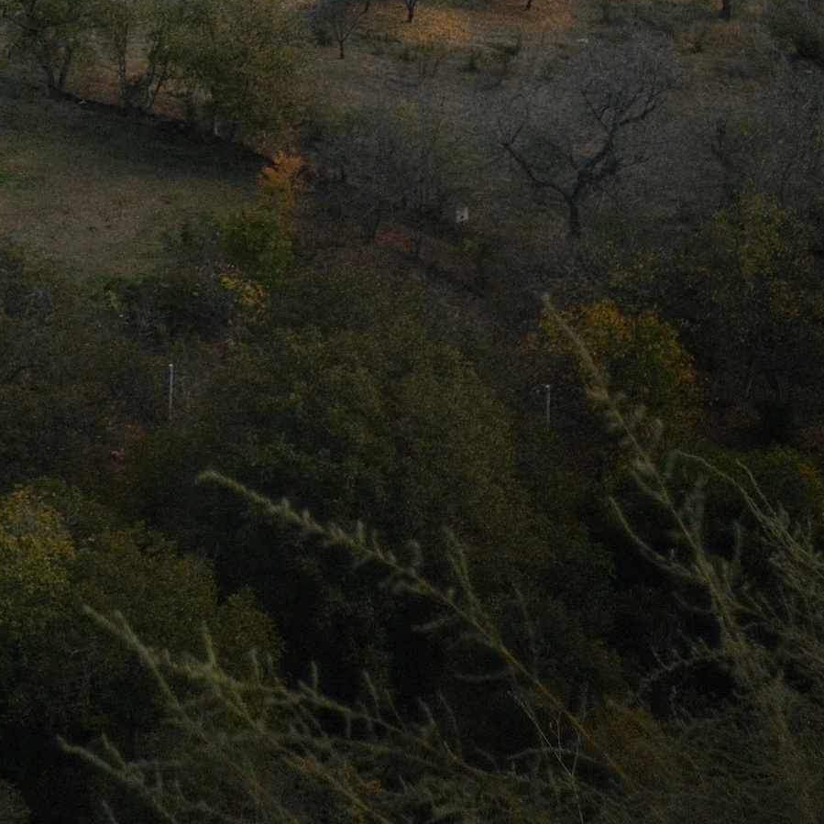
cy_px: -833
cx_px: -271
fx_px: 3420
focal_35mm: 127
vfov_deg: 12.2
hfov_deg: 13.2
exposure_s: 1/100
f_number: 2
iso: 800
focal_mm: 23
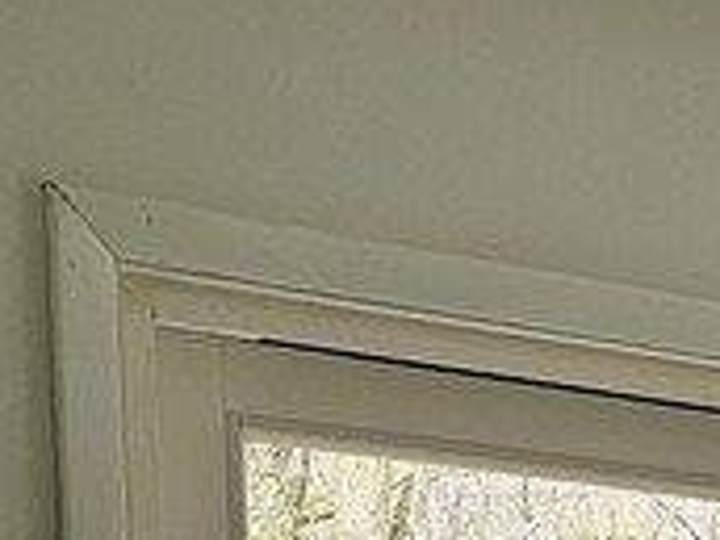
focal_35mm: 137
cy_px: 1235
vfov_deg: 9.7
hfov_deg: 12.1
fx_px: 2850
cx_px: 1603
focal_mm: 6.3
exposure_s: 1/207
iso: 32
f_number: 1.7
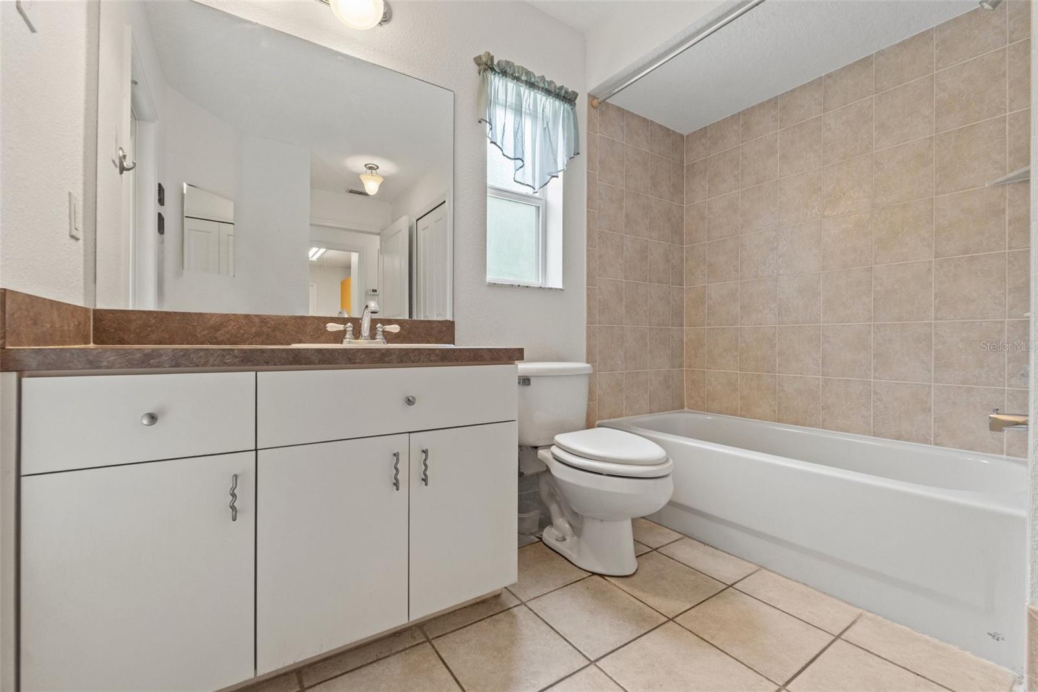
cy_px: 346
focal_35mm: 15
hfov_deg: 100.4
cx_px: 519
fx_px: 432
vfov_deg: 77.3
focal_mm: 10
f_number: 7.1
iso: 400
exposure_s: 1/6
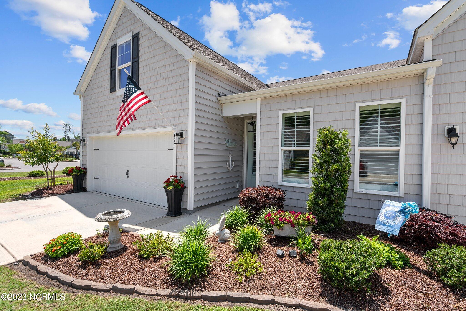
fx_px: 207
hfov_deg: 96.7
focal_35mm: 16
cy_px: 156
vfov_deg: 73.7
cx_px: 233
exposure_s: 1/1250
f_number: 4
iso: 200
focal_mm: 16
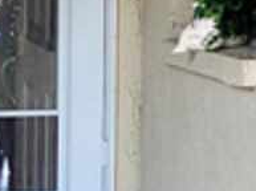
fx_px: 1521
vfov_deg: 7.2
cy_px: 12
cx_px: 3
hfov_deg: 9.6
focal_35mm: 206
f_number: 2.4
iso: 32
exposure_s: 1/120
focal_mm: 3.3
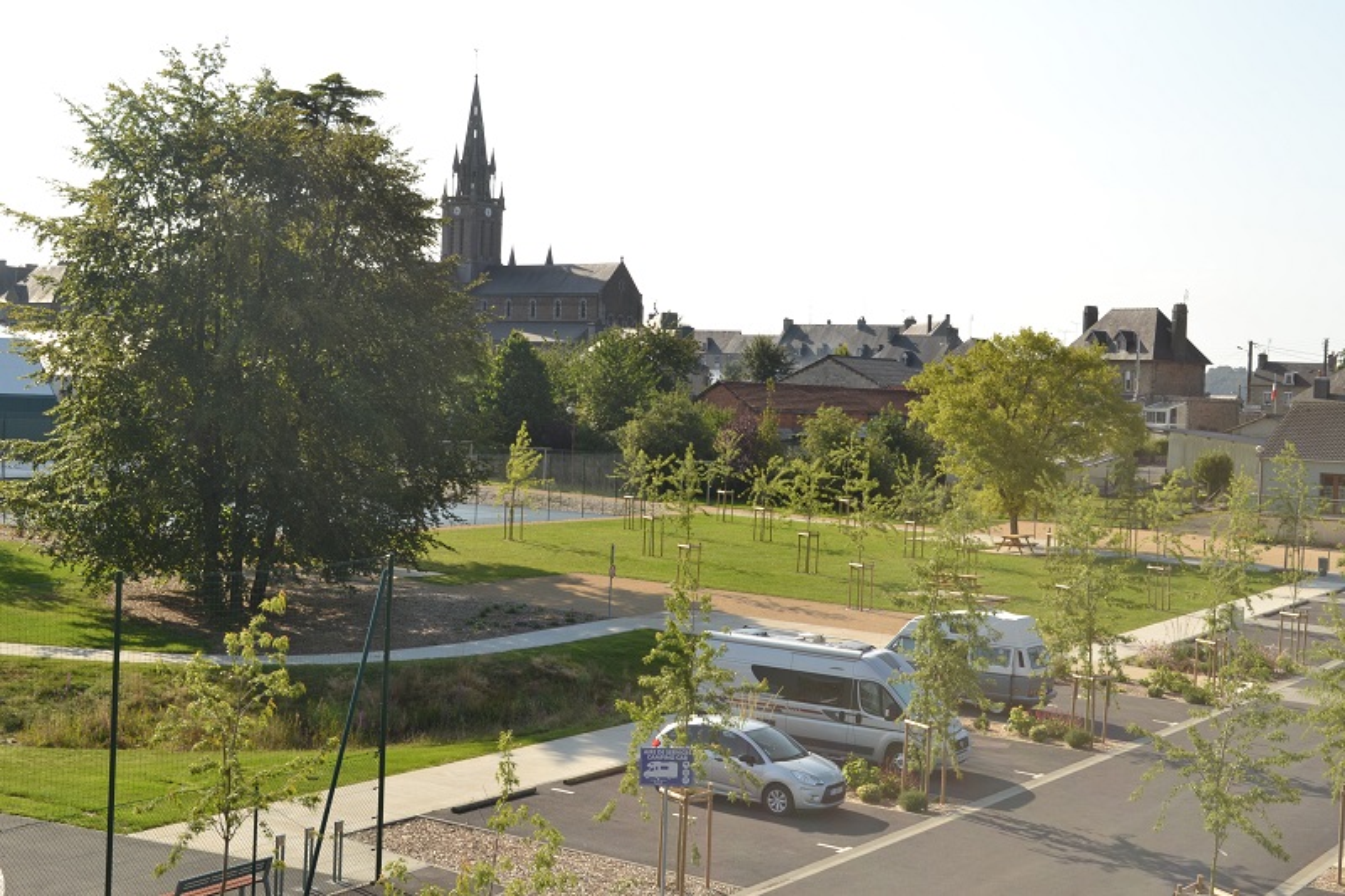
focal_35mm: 52
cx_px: 672
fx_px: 1961
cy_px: 448
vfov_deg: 25.7
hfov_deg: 37.9
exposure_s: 1/100
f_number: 10
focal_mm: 35
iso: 100
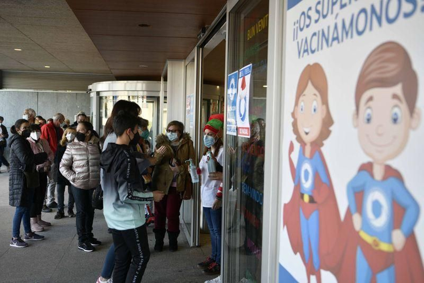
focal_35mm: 35
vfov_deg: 37.8
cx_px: 212
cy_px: 142
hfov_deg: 54.4
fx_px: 412
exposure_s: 1/500
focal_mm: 35
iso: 640
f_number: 2.8
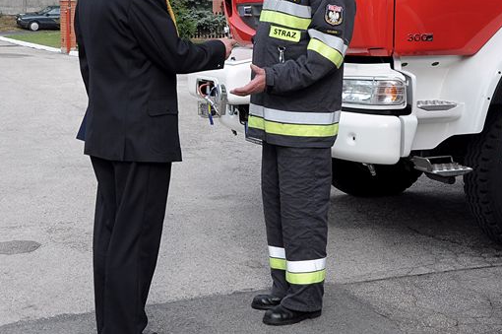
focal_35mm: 75
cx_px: 237
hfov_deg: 27.0
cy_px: 111
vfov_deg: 18.1
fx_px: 1045
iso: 500
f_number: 10
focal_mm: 30
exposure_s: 1/400
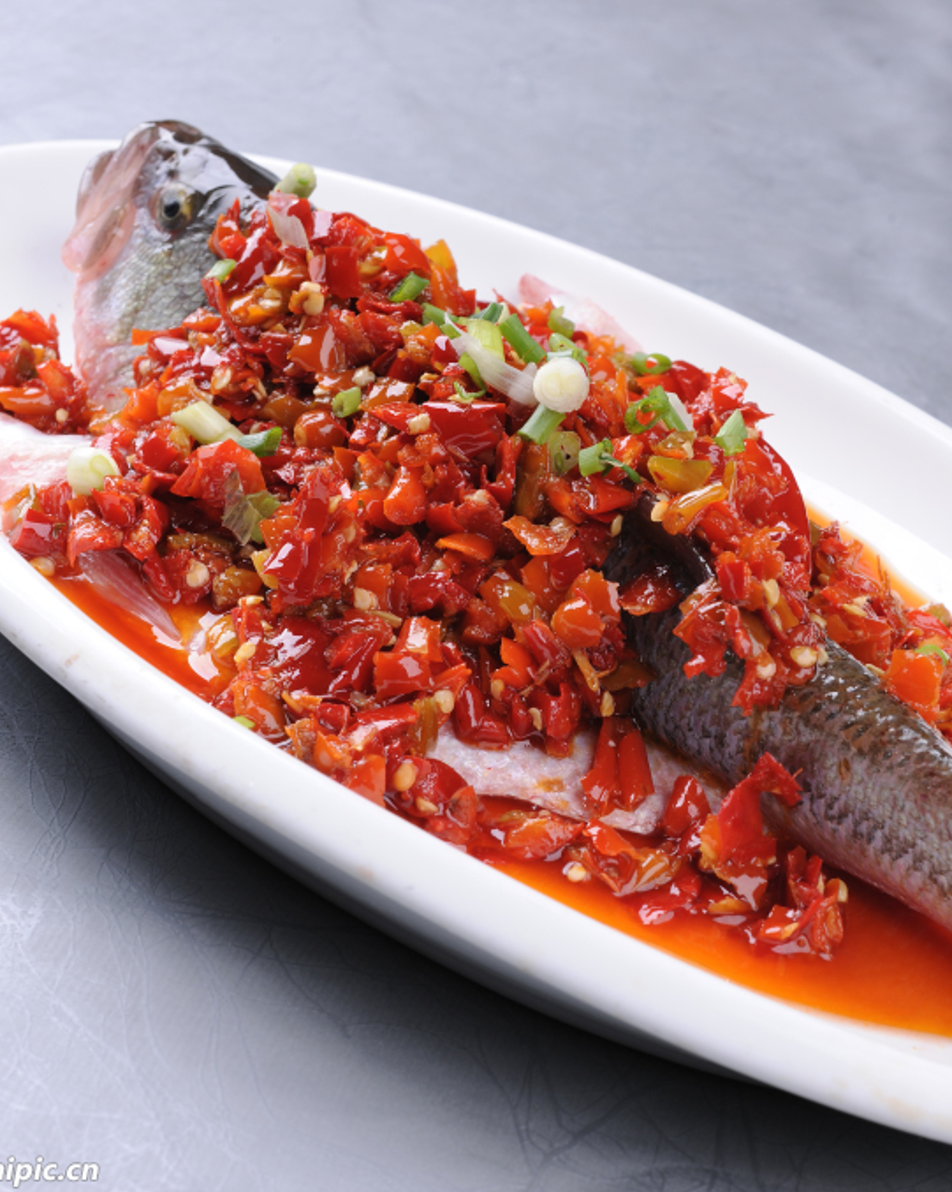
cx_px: 628
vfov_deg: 26.8
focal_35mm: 71
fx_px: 2502
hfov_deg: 21.5
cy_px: 600
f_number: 13
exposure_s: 1/125
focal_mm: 50
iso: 100
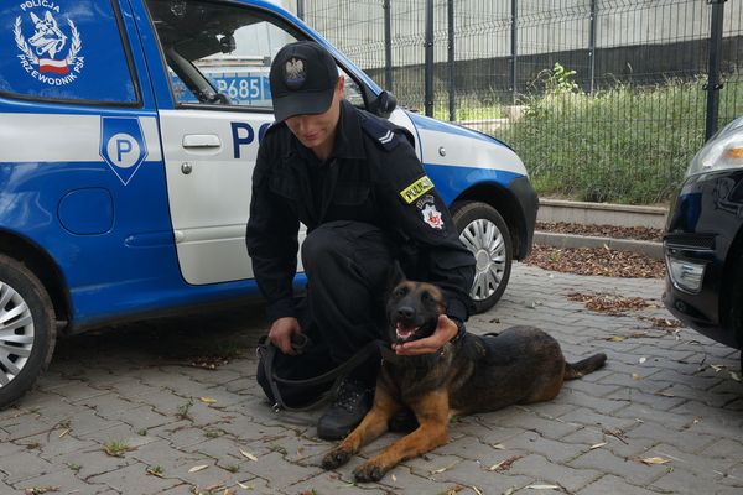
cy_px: 248
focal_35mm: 33
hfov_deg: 57.2
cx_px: 372
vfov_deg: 40.0
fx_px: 681
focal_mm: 22
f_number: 6.3
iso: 100
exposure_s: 1/80
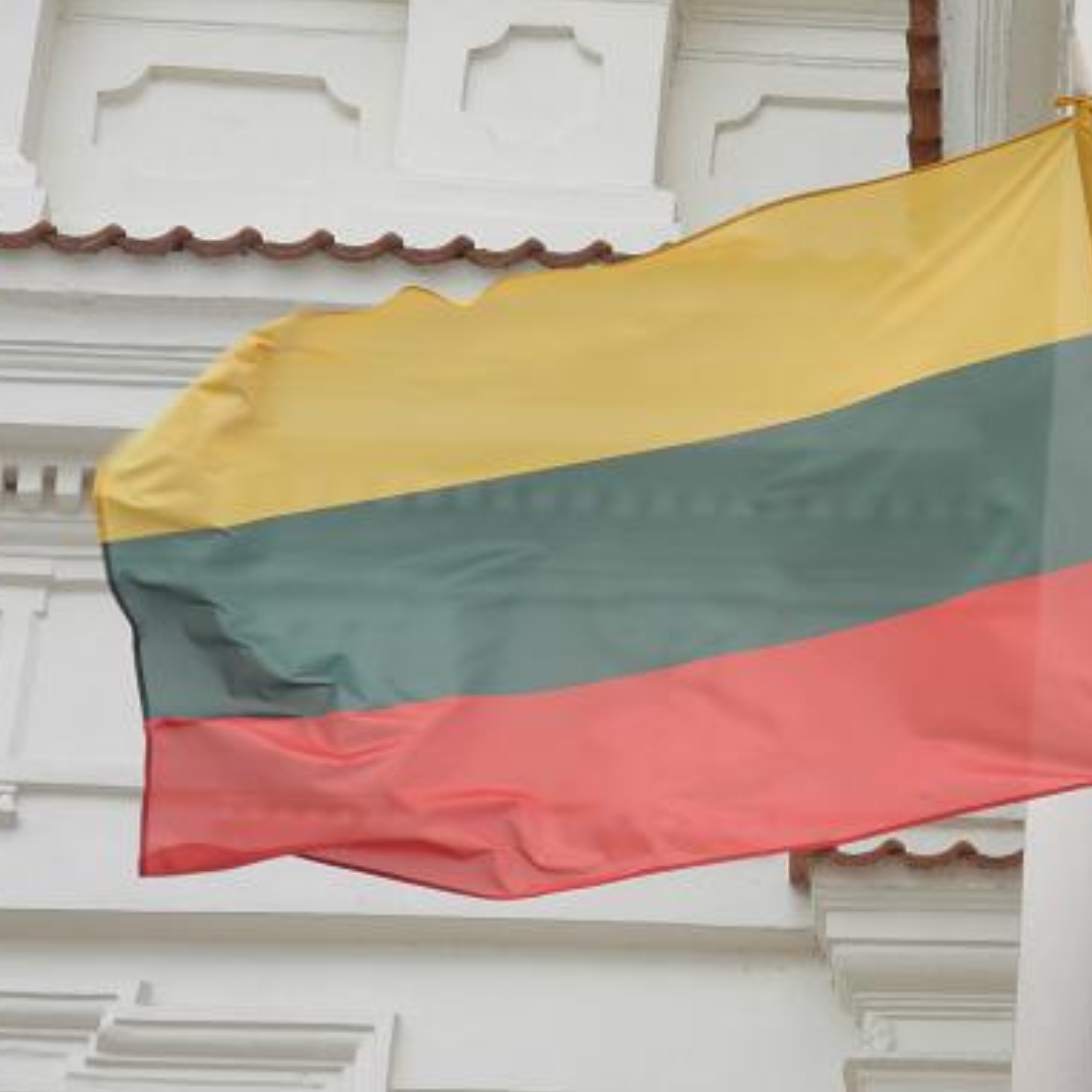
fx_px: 7317
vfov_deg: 8.5
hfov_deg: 8.5
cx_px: 692
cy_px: 546
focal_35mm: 205
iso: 100
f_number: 5.6
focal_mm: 37
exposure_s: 1/100
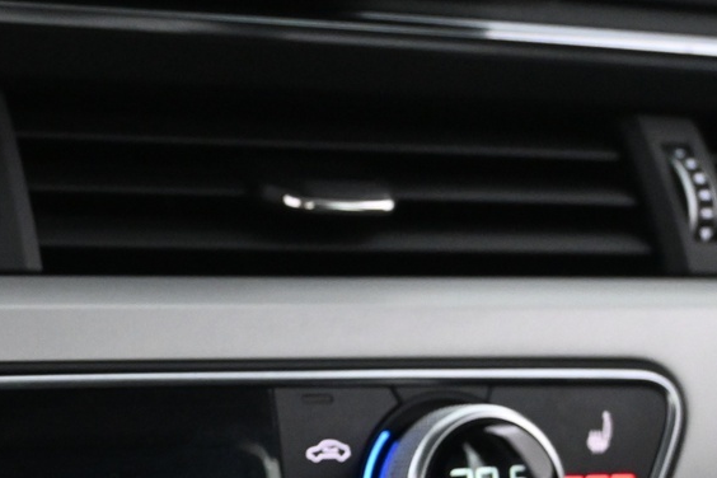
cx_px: -156
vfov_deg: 14.5
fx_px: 1801
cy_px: 615
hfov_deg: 20.9
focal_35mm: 90
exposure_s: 1/40
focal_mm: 21
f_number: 4
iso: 3200
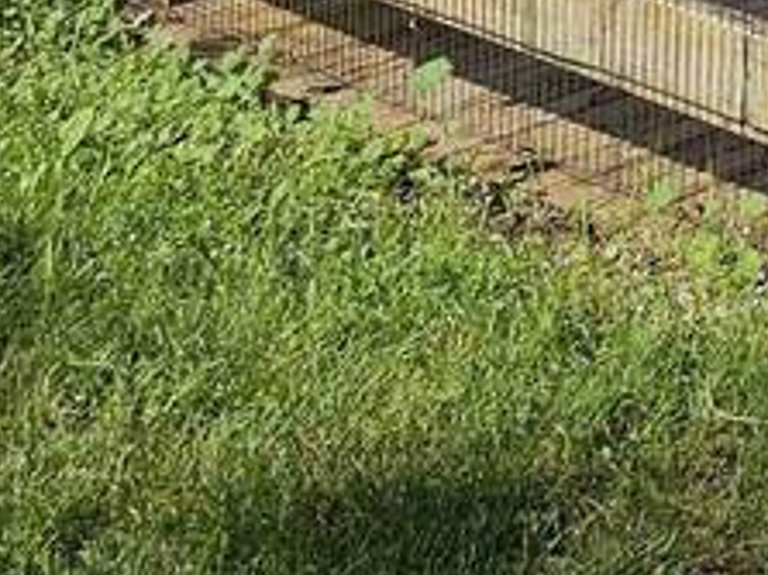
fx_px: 2927
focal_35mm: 132
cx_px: 1474
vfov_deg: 9.5
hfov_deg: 13.2
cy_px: -957
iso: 10
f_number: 1.7
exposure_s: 1/937
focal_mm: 6.3
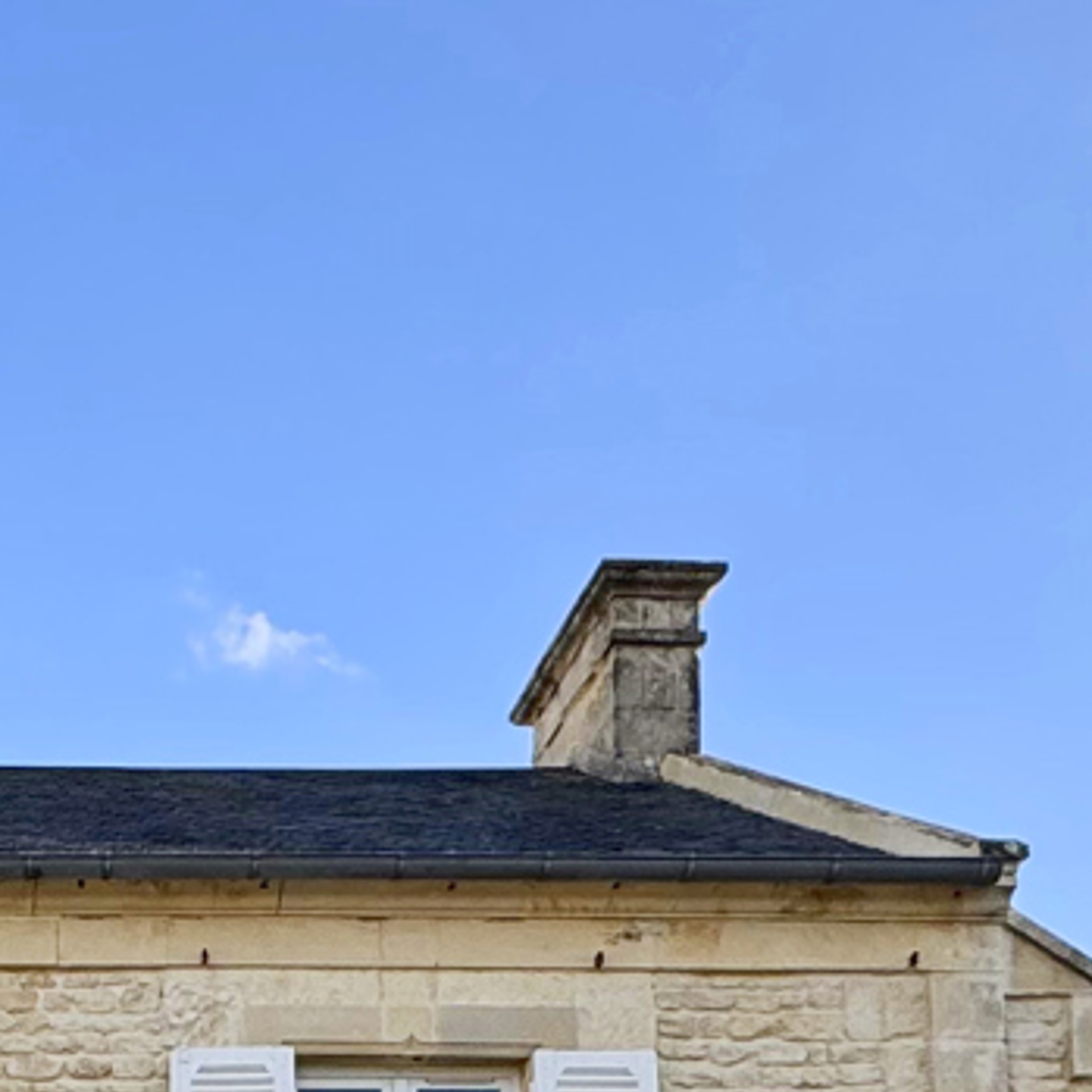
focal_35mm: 68
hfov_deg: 22.8
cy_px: 1902
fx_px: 2427
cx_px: -291
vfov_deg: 19.6
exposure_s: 1/451
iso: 40
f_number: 2.2
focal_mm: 2.22
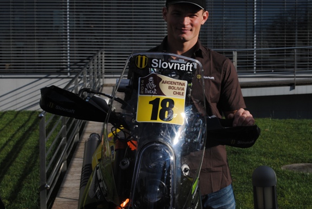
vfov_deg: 21.0
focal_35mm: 65
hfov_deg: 30.9
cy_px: 89
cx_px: 152
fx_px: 564
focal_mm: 36
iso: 100
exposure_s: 1/400
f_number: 10
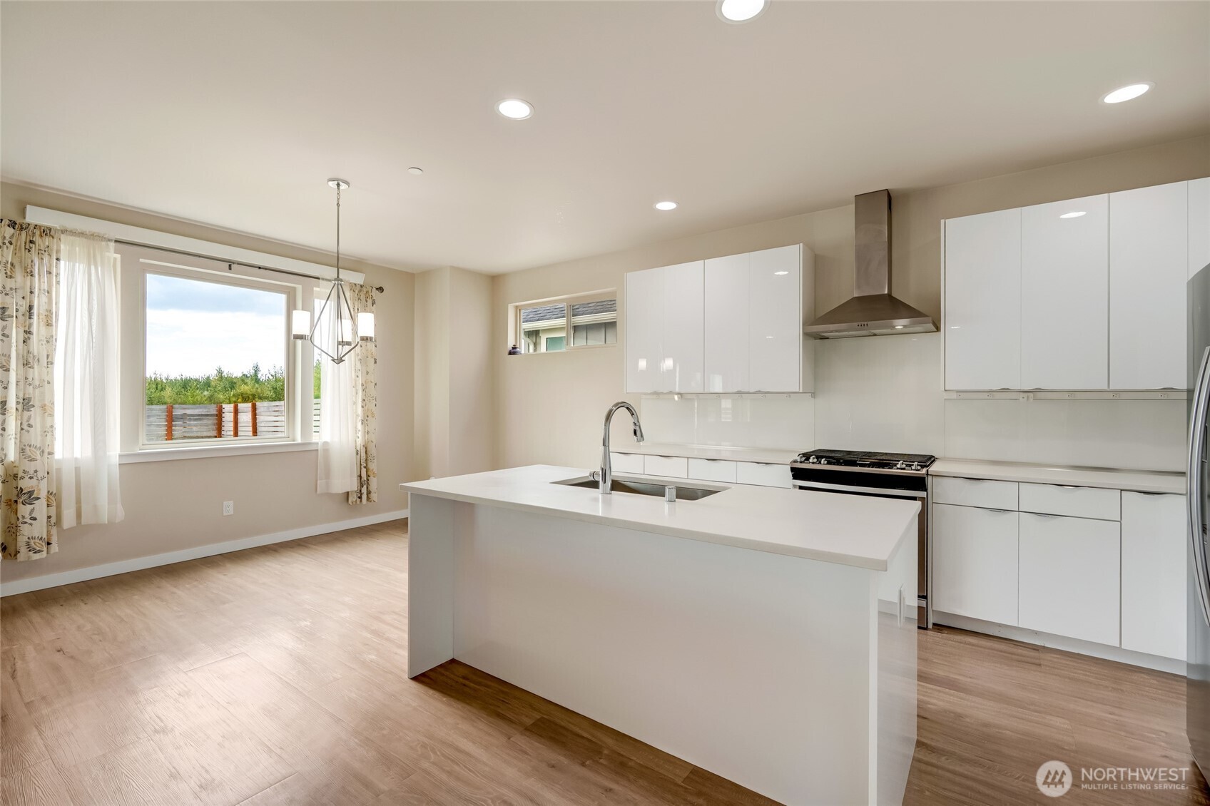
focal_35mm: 16
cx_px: 605
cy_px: 403
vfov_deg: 72.0
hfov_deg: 95.0
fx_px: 554
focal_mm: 16.5
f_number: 9
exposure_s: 1/640
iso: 400
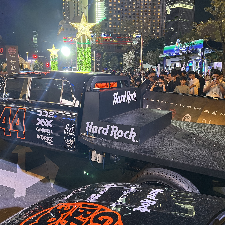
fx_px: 228
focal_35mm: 31
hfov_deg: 51.8
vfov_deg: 52.5
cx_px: 79
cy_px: 113
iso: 320
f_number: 1.5
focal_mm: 5.7
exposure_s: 1/50
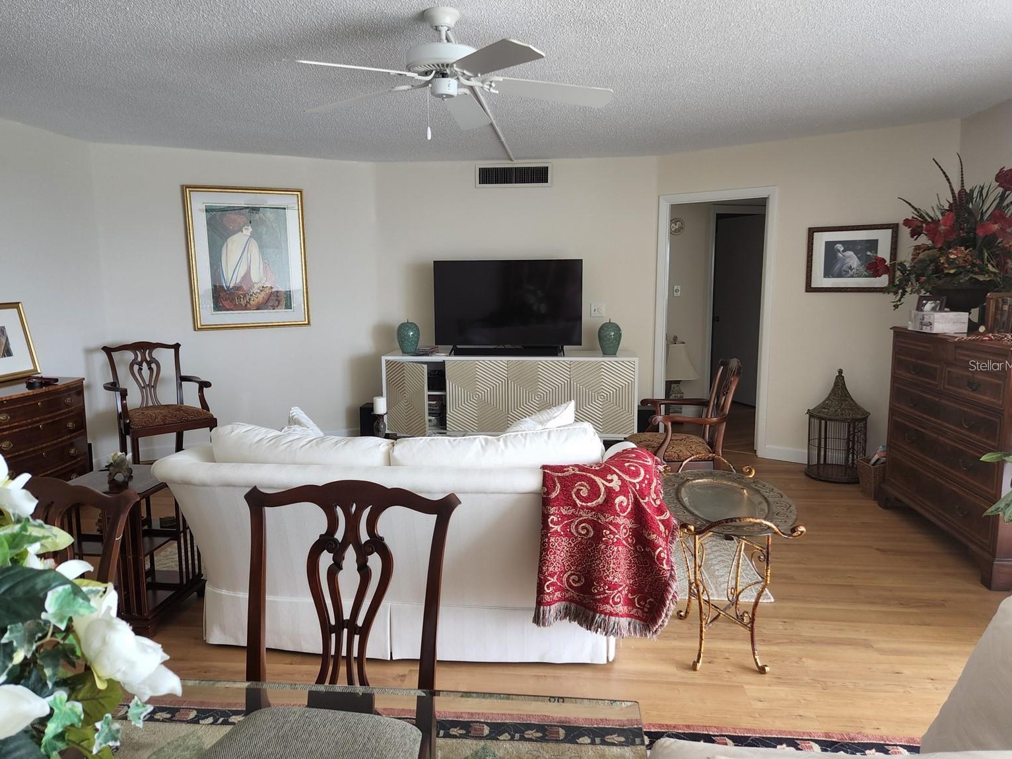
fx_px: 702
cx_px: 503
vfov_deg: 56.8
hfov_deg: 71.6
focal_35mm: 24
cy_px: 365
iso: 125
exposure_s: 1/180
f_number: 1.8
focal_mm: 5.4
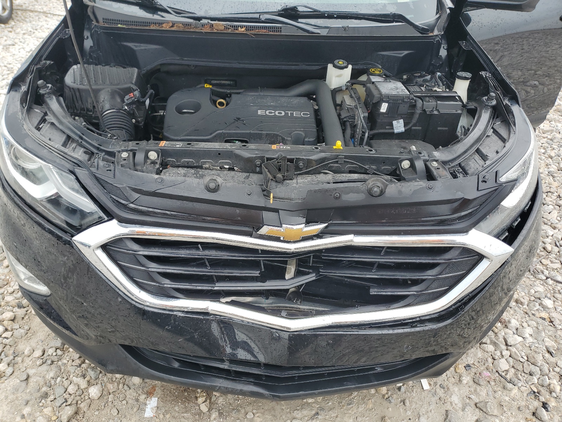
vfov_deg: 53.1
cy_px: 211
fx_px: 422
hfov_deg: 67.3
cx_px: 281
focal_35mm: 26
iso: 50
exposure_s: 1/400
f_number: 1.5
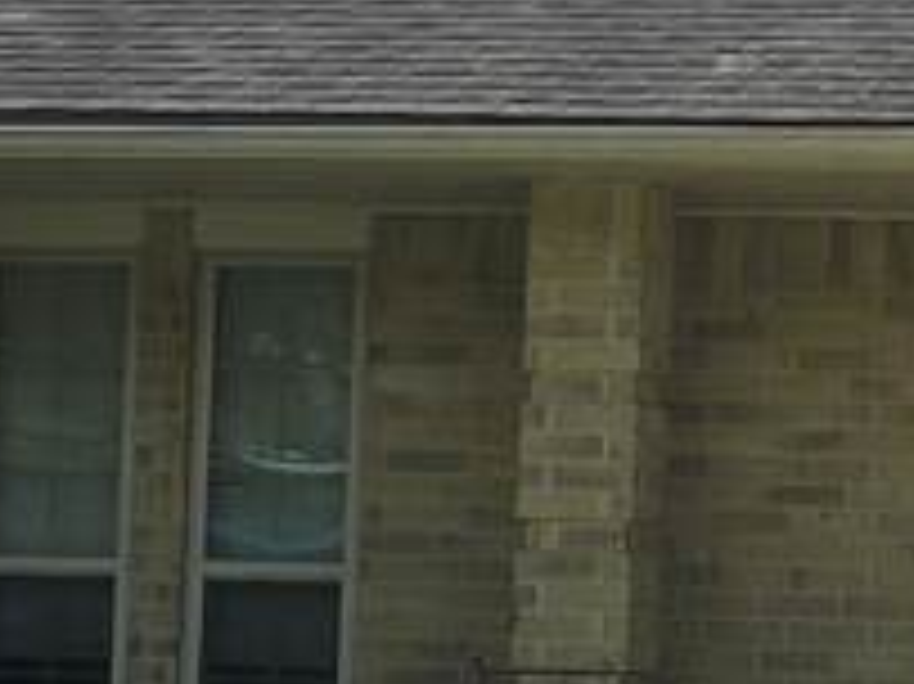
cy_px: 333
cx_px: 1252
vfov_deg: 10.2
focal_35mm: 145
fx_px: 3826
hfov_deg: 13.1
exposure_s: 1/1129
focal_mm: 6.3
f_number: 1.7
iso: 12
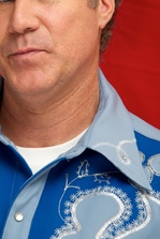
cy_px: 79
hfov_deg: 4.3
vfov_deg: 6.4
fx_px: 2143
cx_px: 45
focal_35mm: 322
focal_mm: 180
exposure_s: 1/60
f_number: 5.6
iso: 640
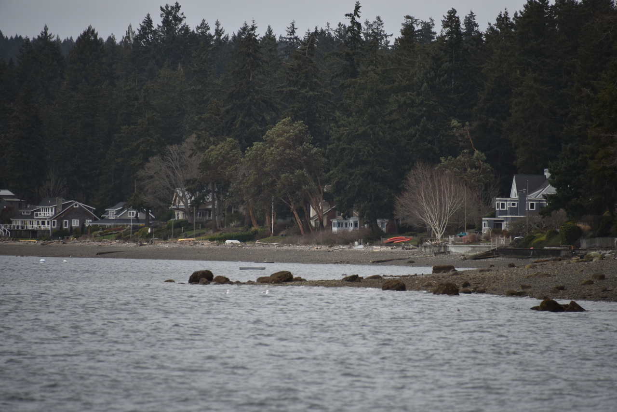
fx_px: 5143
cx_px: 308
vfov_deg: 4.6
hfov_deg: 6.9
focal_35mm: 300
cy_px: 206
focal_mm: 300
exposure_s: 1/640
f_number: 5.6
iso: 360
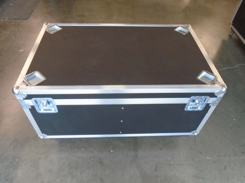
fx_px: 184
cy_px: 92
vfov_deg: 53.1
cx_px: 122
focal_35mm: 26
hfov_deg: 67.3
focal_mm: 4.6
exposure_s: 1/30
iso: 400
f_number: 3.2
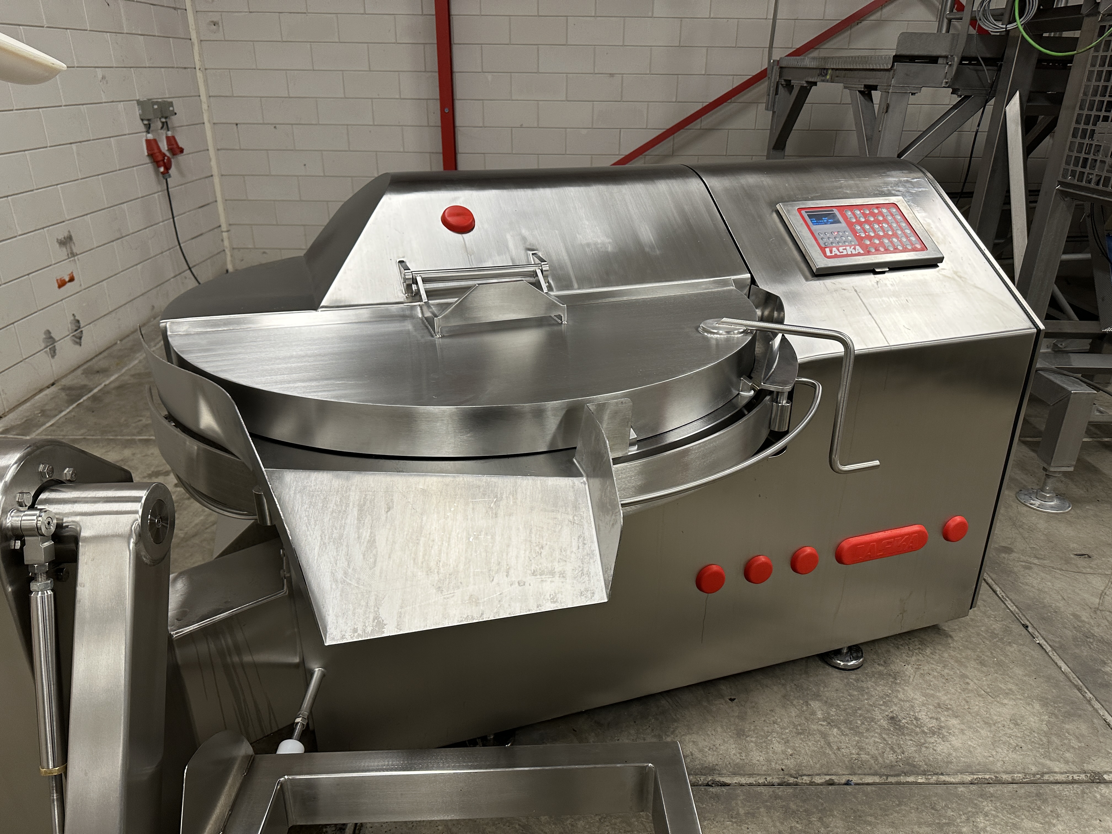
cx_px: 556
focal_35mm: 24
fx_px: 771
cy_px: 417
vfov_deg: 56.8
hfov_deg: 71.6
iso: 125
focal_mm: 6.86
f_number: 1.78
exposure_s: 1/50
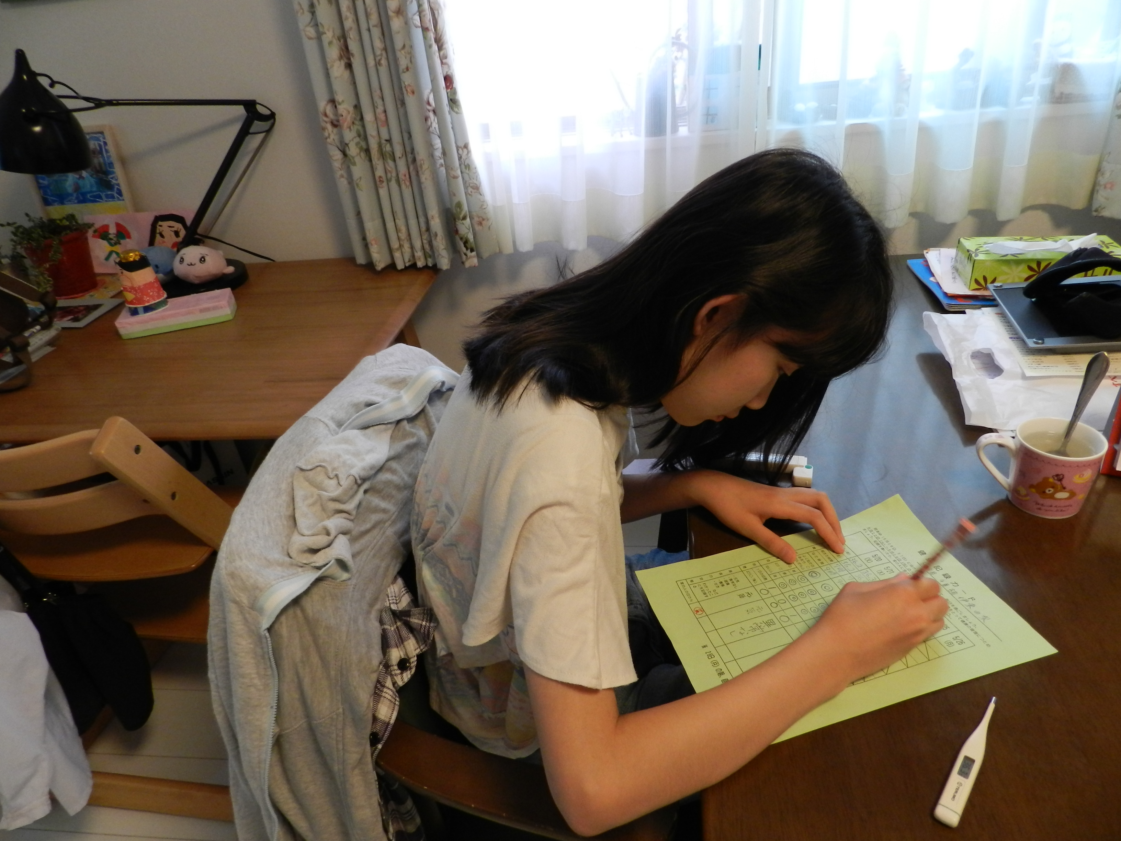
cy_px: 420
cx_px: 560
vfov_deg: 58.9
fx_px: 745
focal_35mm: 23
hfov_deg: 73.9
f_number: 3.4
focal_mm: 4
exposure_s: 1/30
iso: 360
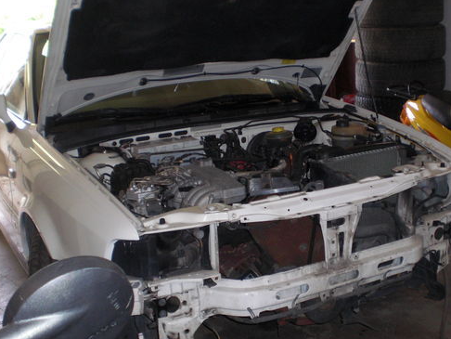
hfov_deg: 38.0
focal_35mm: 50
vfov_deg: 29.1
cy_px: 191
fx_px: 652
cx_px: 277
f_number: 3.1
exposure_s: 1/60
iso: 200
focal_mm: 6.3
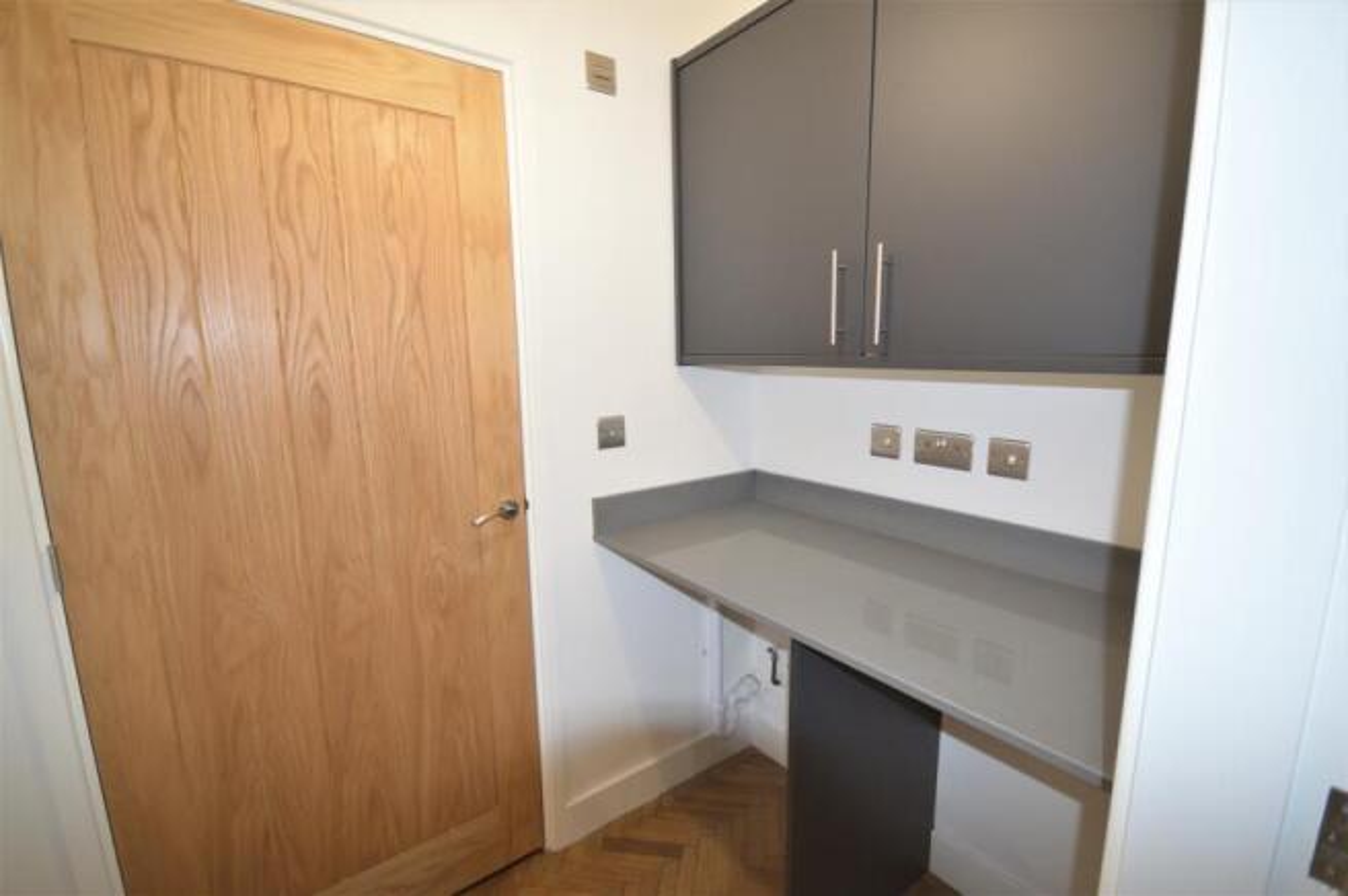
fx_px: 561
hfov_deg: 100.4
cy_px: 448
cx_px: 674
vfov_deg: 77.2
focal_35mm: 15
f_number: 4
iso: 800
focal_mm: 10
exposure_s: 1/50
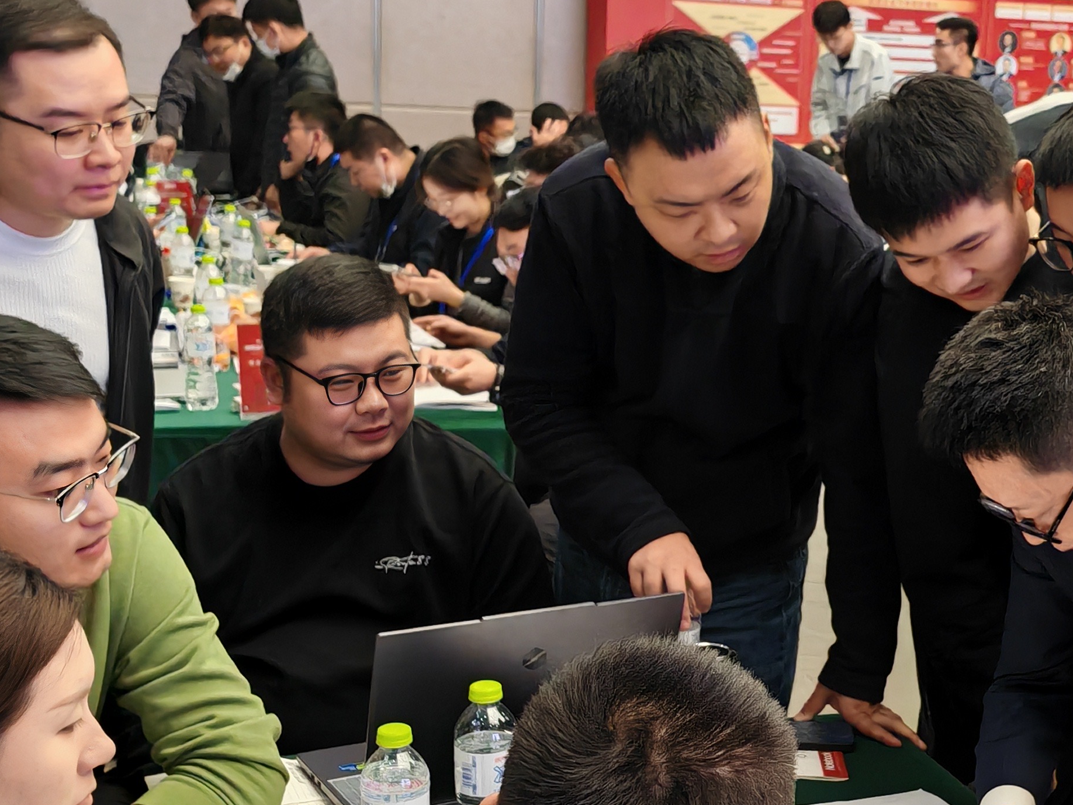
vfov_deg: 25.2
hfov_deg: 32.7
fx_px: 1798
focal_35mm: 58
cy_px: 436
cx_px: 791
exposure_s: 1/150
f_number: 1.6
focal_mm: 5.4
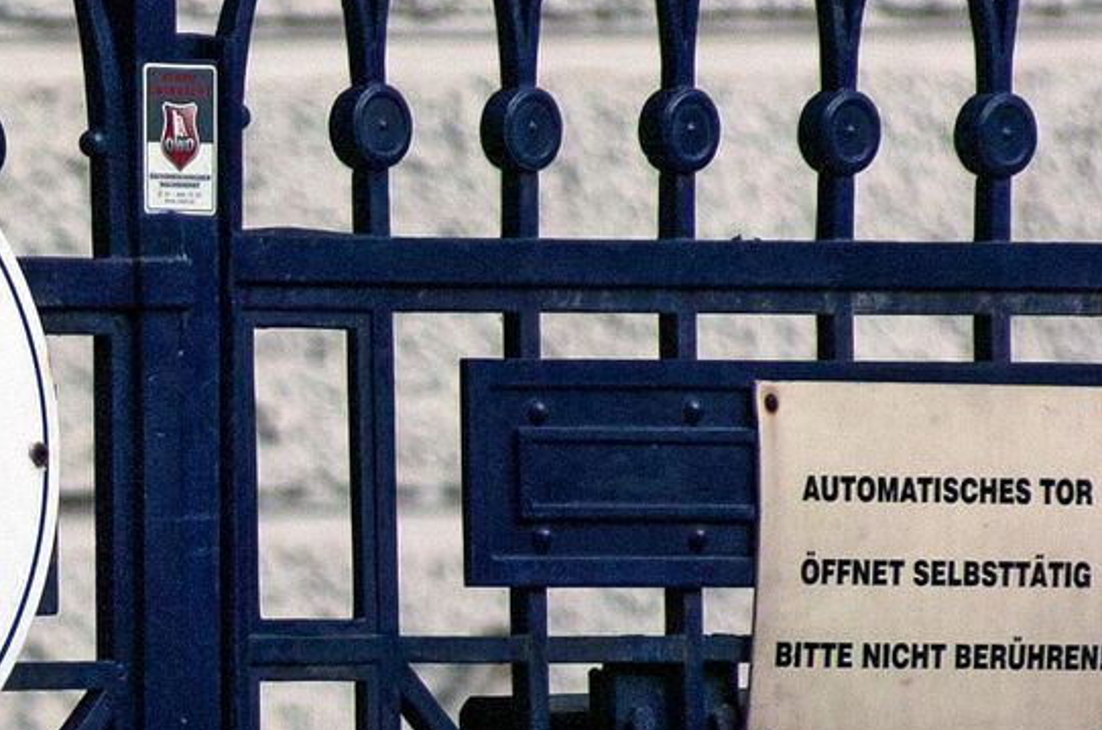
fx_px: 27035
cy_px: 648
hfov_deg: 2.3
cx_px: -327
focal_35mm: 885
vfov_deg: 1.5
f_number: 4.5
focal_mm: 200
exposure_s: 1/2500
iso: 320
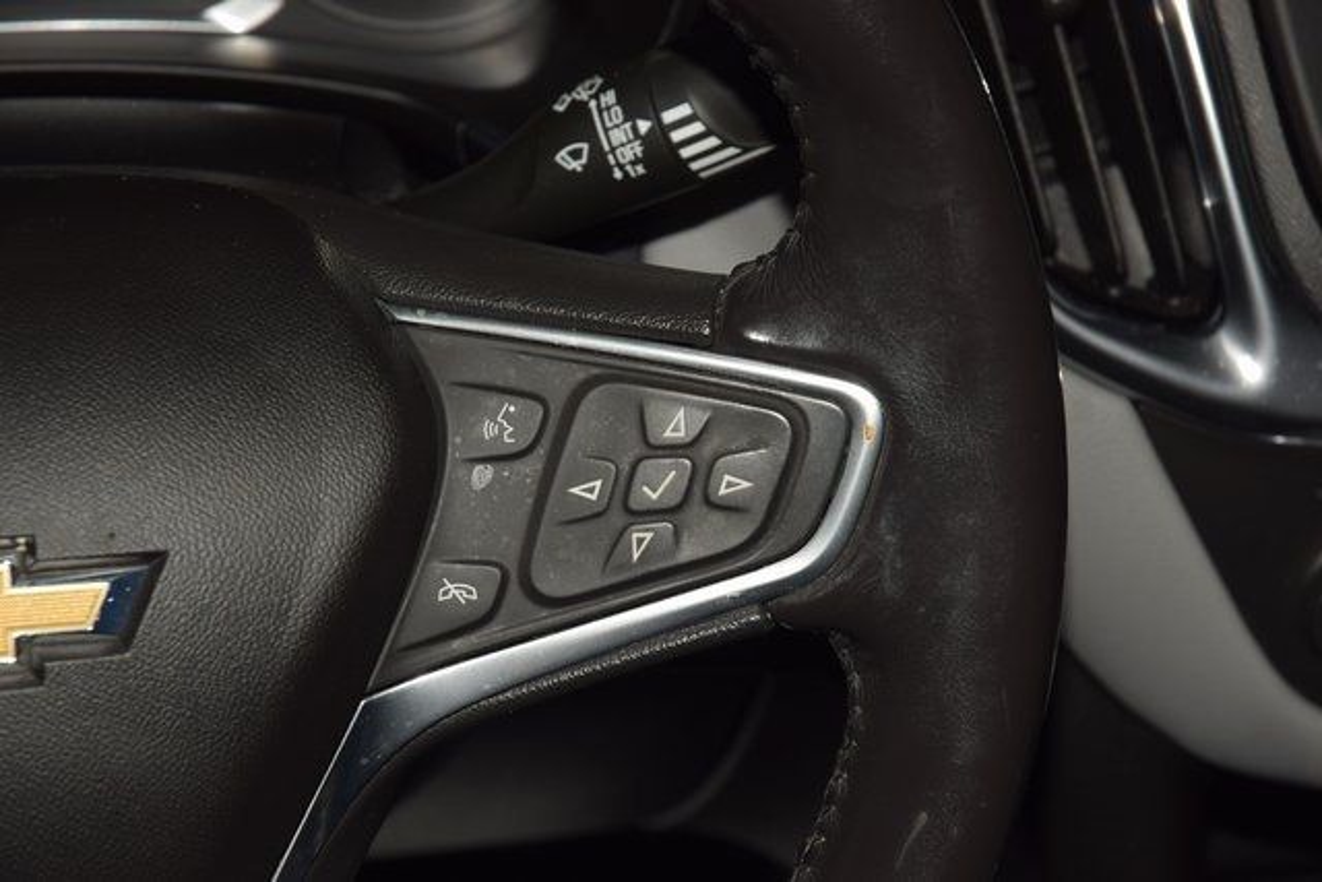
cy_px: 441
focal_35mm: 105
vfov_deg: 13.0
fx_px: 3856
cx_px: 661
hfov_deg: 19.5
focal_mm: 70
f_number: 8
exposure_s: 1/125
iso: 100
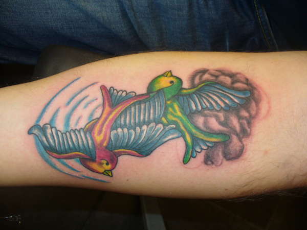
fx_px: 328
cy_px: 115
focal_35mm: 37
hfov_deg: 50.1
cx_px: 154
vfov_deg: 38.7
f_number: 2.8
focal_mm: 6.1
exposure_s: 1/30
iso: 100
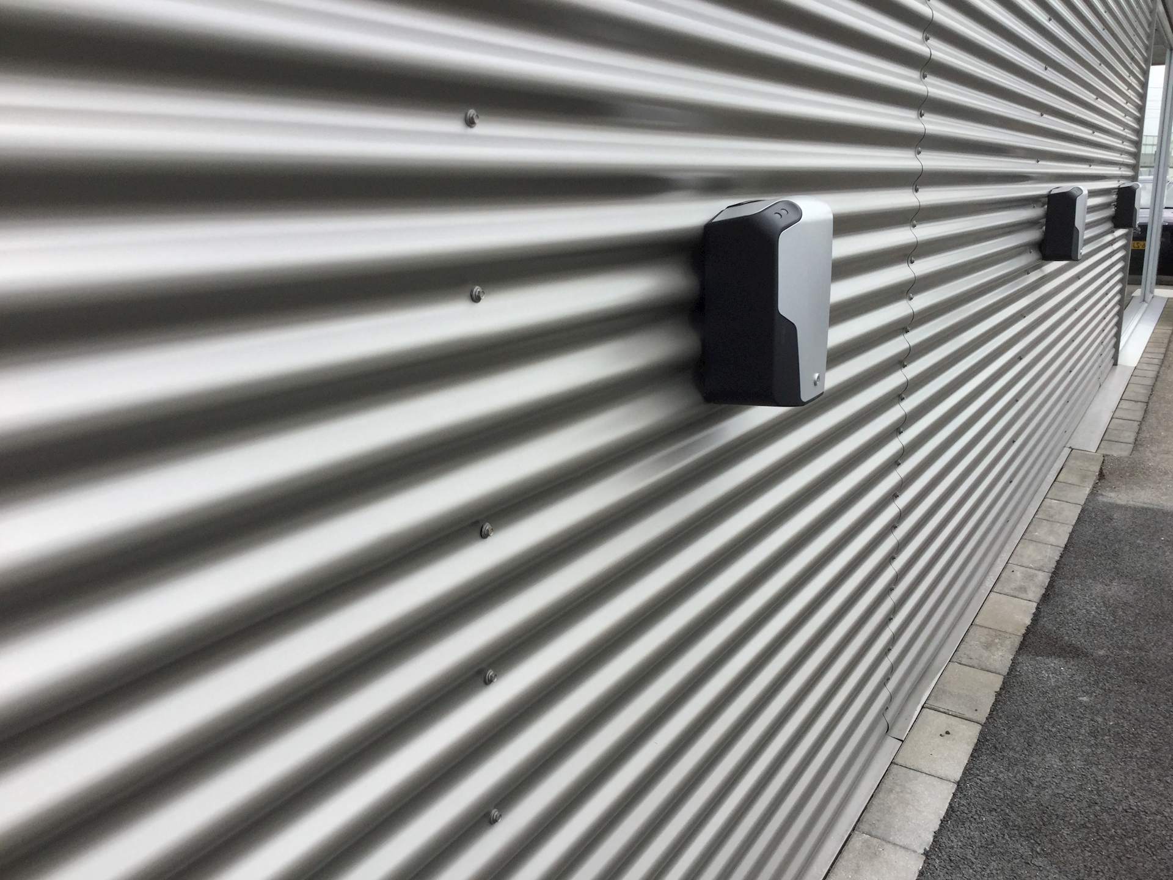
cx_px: 586
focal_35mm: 31
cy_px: 440
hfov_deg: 58.4
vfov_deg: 45.4
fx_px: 1050
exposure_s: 1/936
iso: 25
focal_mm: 3.3
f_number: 2.4
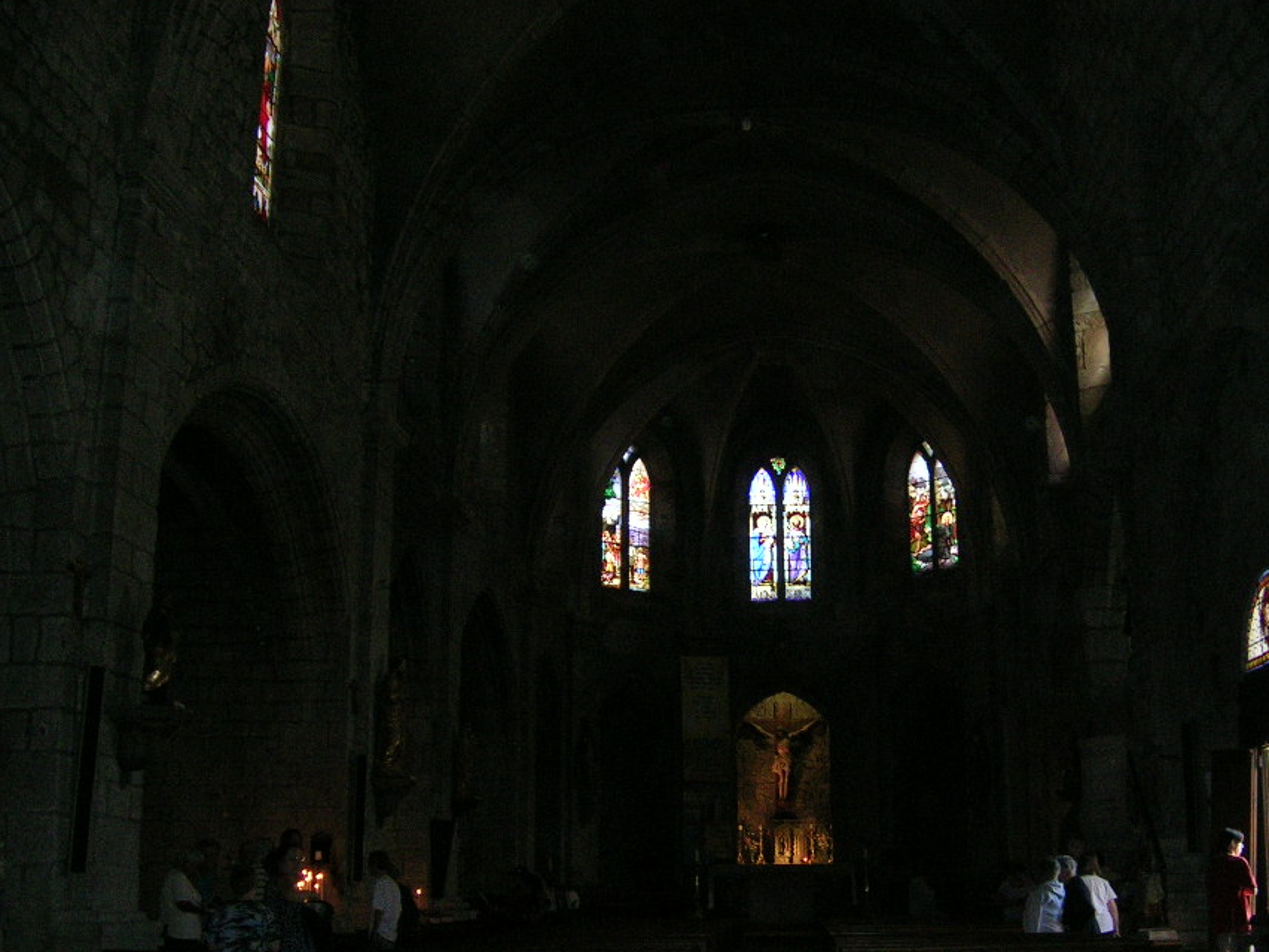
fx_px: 1540
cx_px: 760
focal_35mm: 42
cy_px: 541
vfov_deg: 34.3
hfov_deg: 44.6
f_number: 2.8
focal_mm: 5.4
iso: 200
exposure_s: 1/60.1
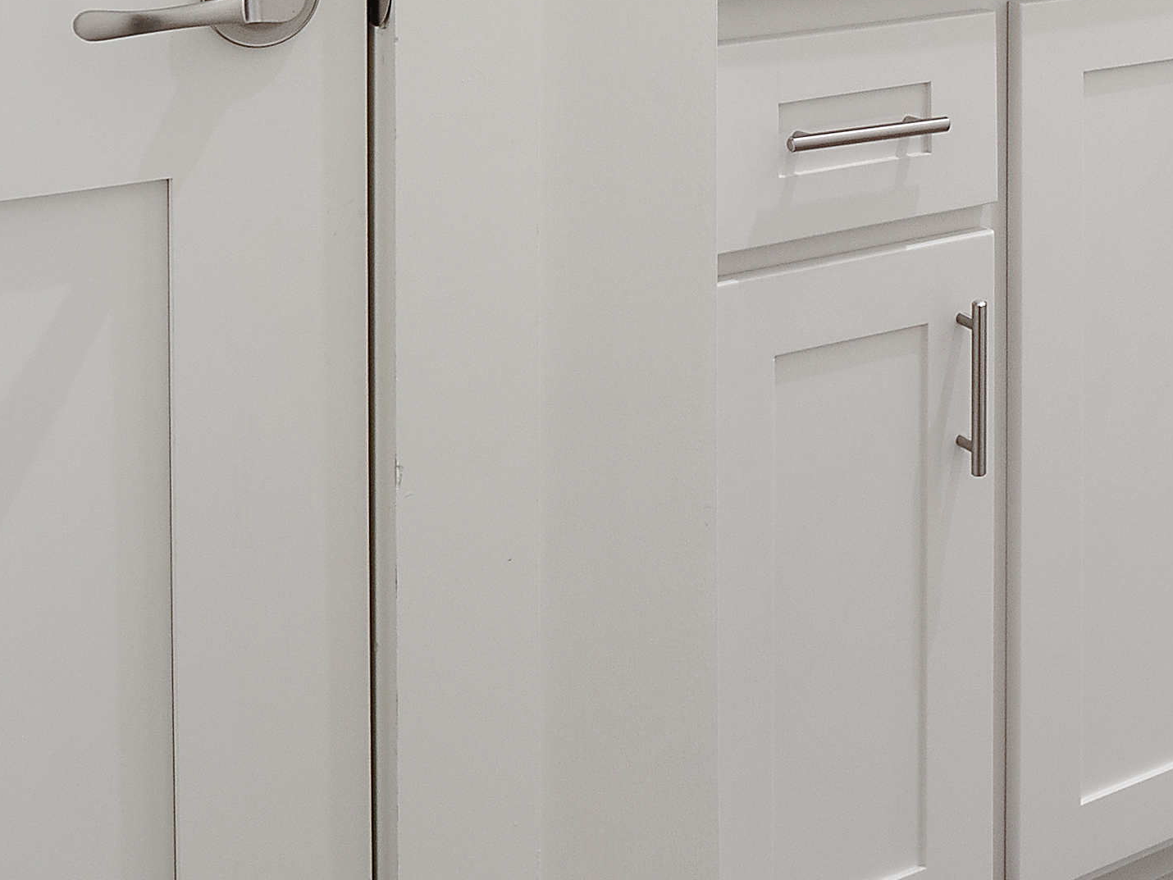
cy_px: -255
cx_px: 1177
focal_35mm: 58
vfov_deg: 22.6
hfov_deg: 30.8
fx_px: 1966
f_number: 5.6
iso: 200
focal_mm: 8
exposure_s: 1/8
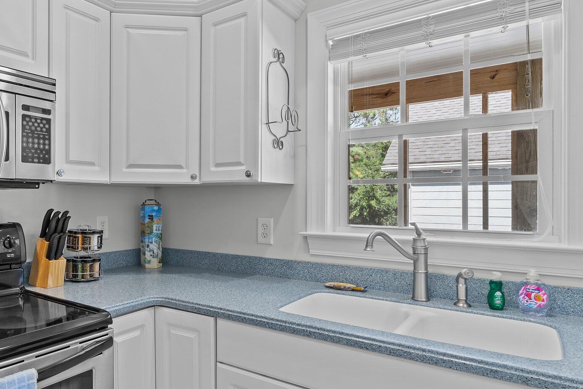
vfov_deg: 51.2
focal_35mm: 25
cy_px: 210
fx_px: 405
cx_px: 185
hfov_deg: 69.1
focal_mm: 17
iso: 1000
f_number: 6.3
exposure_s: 1/10
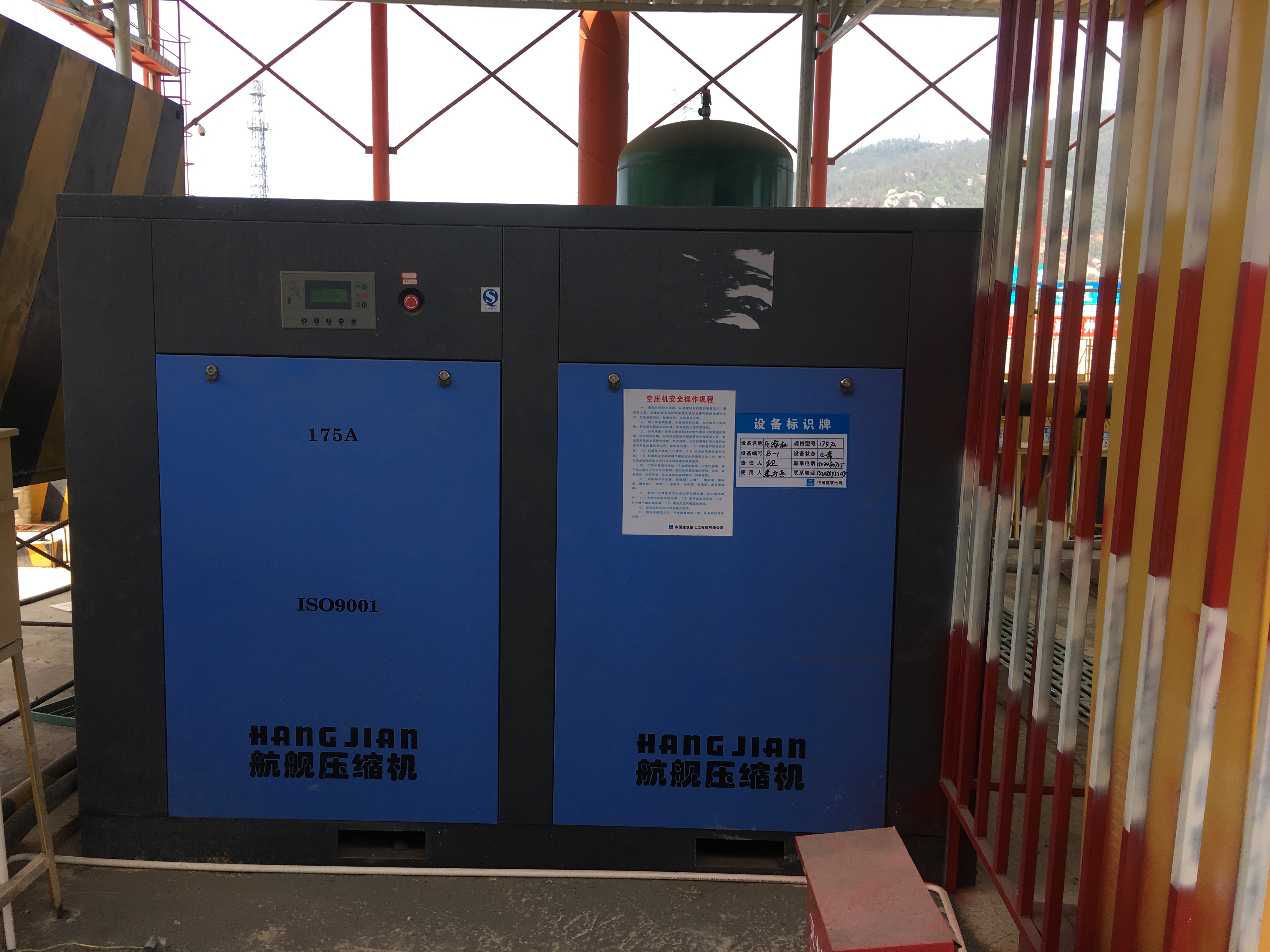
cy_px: 476
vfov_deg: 48.2
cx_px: 635
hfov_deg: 61.7
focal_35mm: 29
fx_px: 1064
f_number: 2.2
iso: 25
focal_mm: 4.15
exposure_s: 1/311
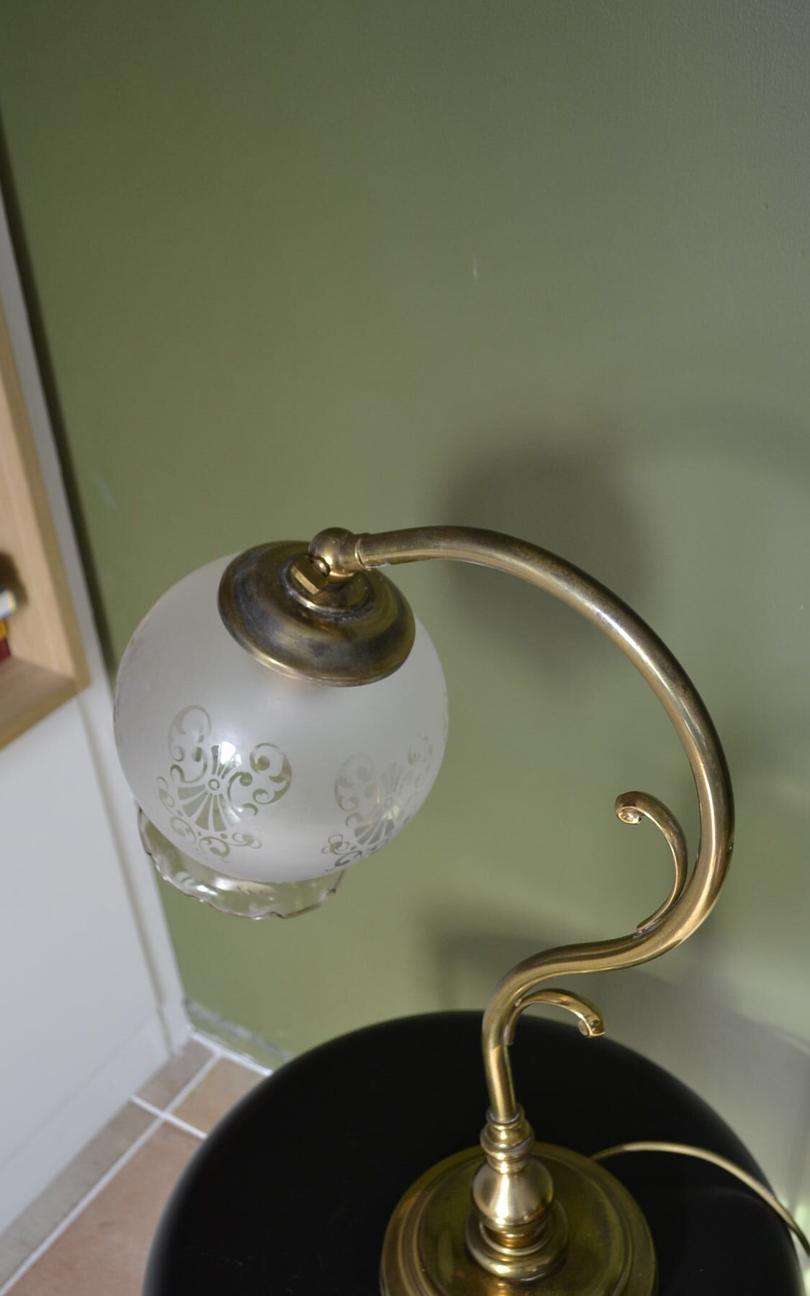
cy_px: 702
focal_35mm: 35
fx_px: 1236
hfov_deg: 36.3
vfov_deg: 55.3
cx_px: 402
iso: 400
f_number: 3.5
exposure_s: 1/60
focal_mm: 18
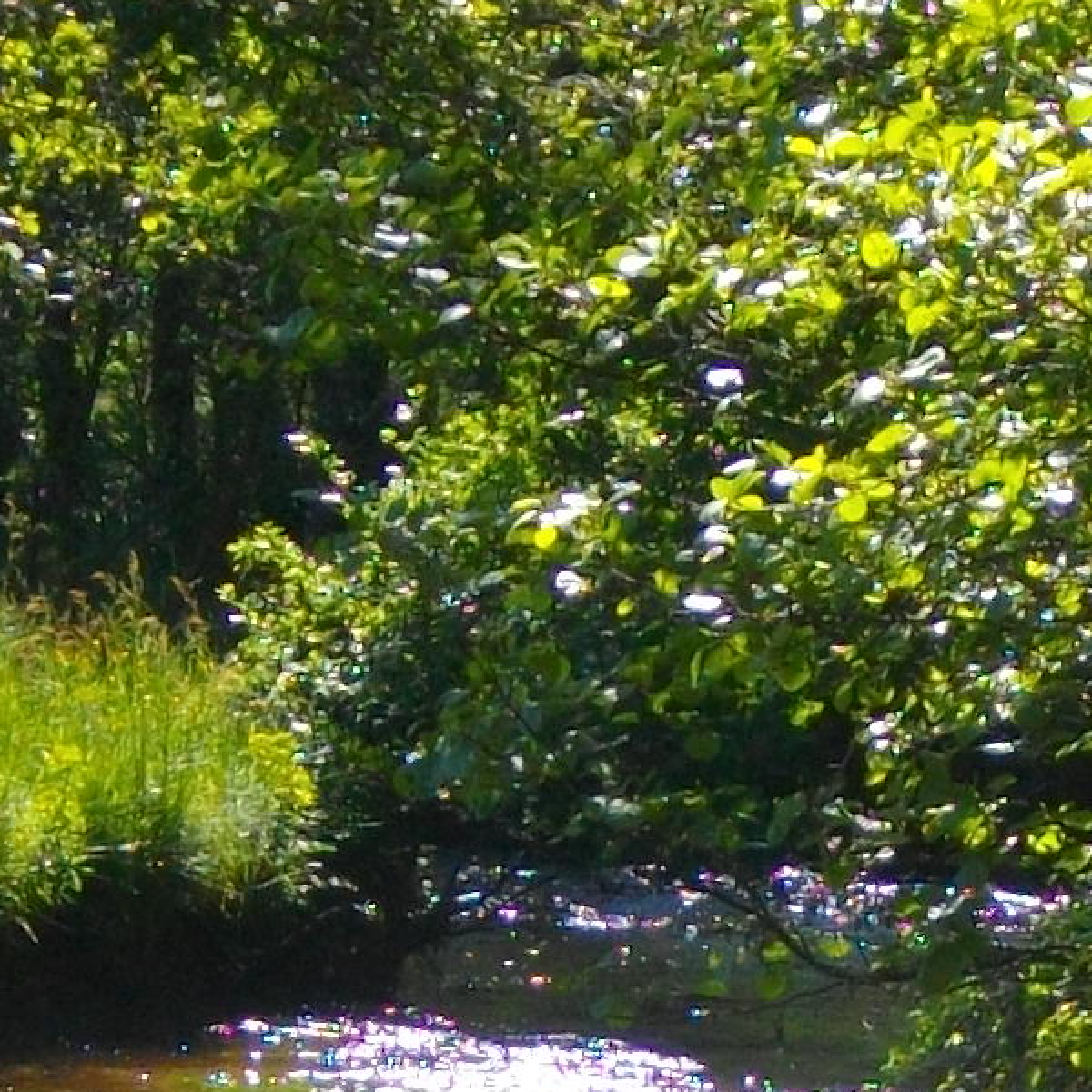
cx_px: 1063
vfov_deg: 5.3
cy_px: 1336
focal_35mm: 328
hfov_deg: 5.3
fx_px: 11706
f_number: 4.1
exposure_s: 1/320
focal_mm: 11
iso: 100
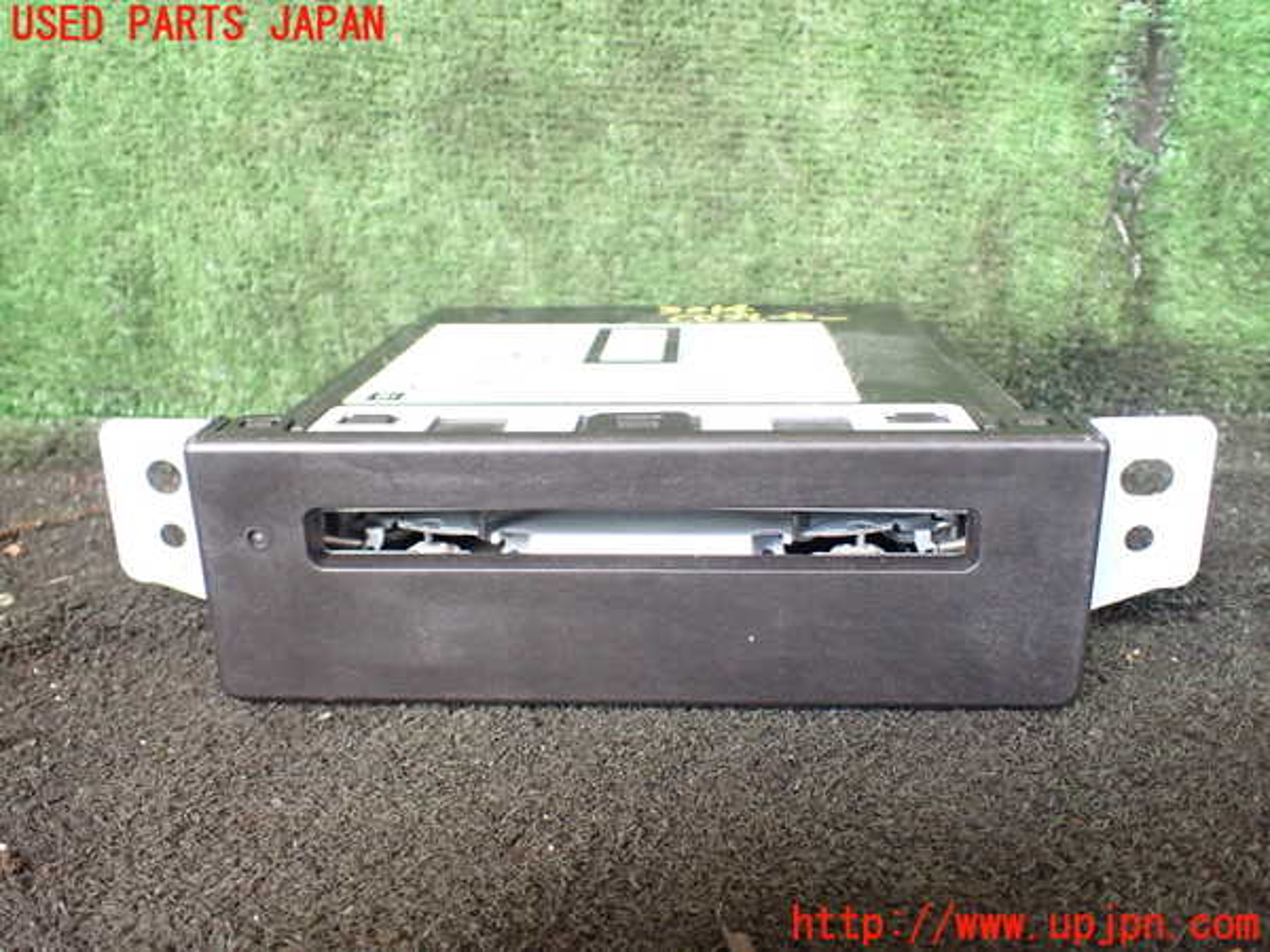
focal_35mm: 30
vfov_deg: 46.8
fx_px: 1101
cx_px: 635
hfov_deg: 60.0
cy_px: 476
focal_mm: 5.4
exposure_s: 1/125
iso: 640
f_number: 2.3
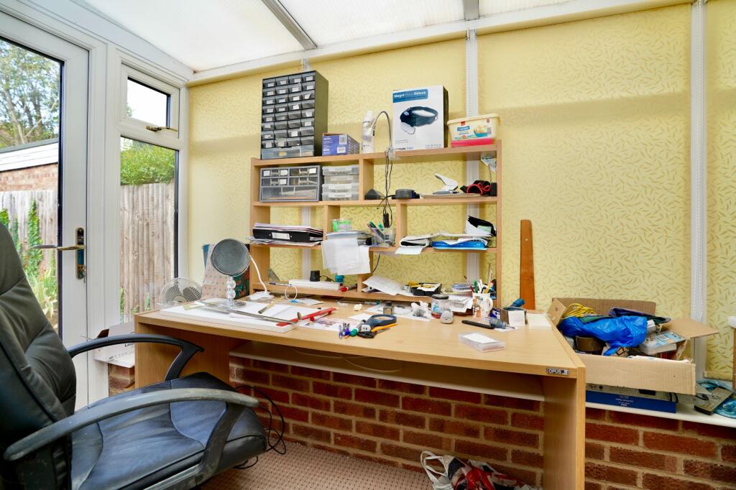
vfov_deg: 73.7
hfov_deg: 96.8
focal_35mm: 16
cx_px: 368
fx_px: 327
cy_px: 245
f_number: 4
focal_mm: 16
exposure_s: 1/60
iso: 125
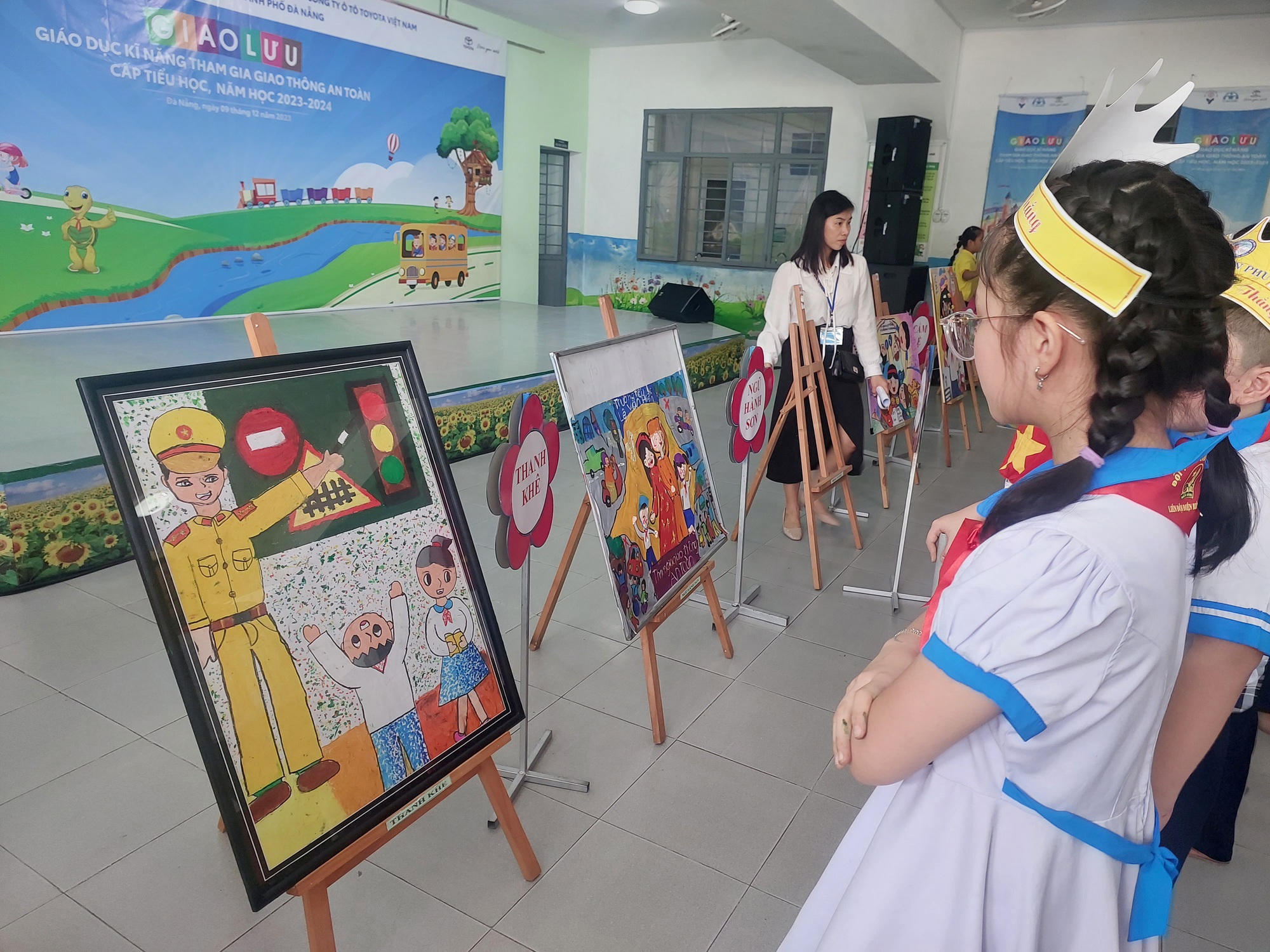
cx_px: 635
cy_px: 476
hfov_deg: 73.9
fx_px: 844
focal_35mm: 23
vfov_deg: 58.9
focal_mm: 5.06
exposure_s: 1/50
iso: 64
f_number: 1.8
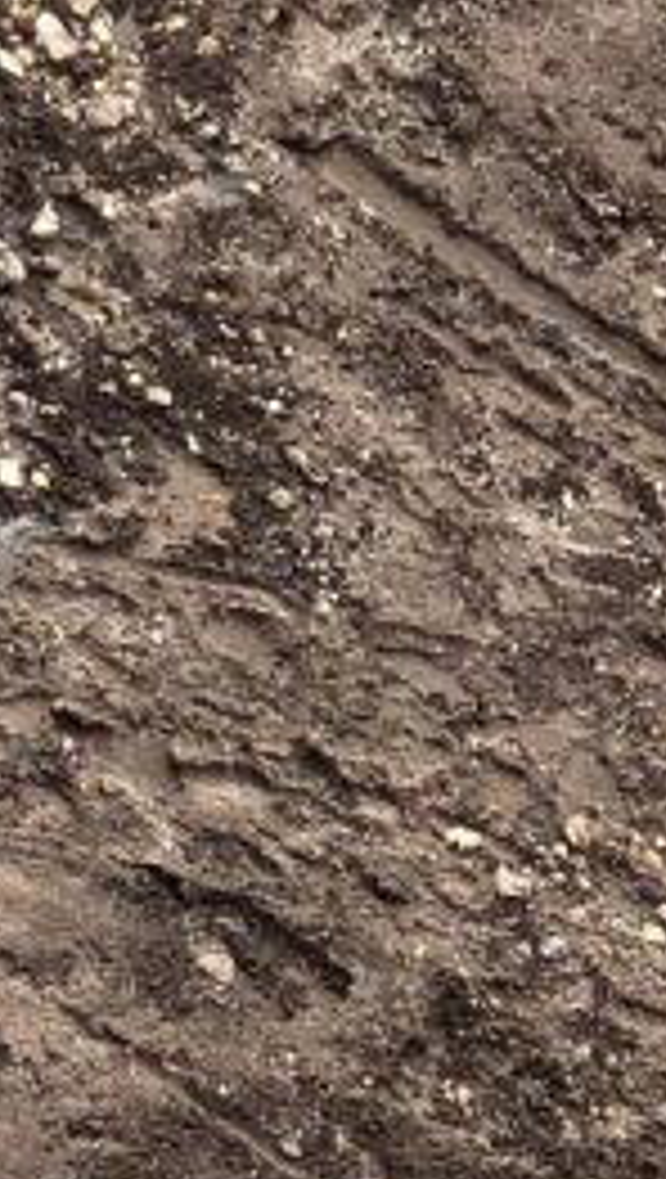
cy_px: 922
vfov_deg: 17.9
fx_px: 3724
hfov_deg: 9.0
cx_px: -1044
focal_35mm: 119
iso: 32
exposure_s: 1/852
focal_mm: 4
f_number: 1.8
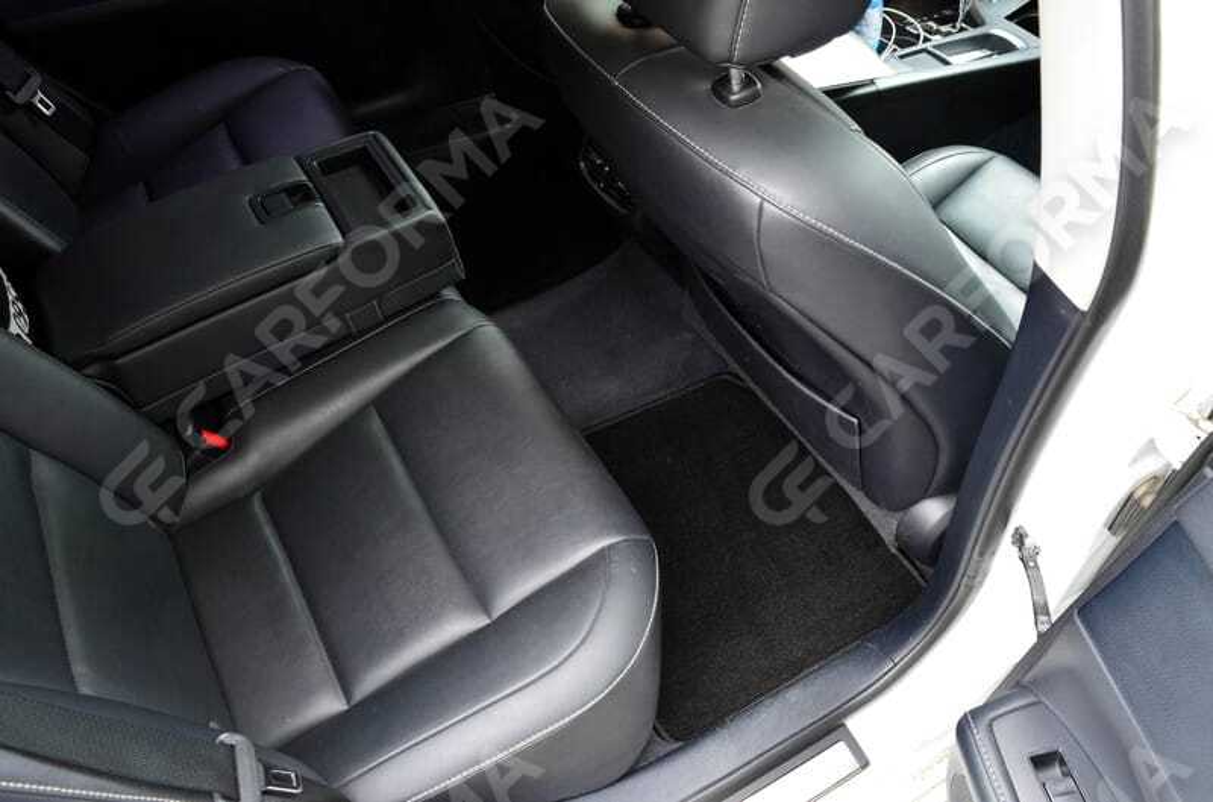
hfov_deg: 67.5
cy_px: 401
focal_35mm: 27
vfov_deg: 47.7
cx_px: 606
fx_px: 907
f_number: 8
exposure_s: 1/15
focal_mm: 18
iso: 500
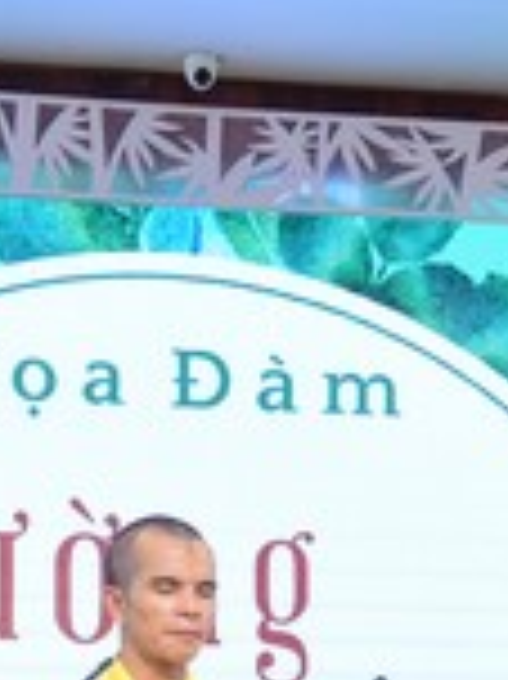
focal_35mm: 145
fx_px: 2841
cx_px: 351
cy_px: 869
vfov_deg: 13.2
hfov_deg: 10.2
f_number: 4
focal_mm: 35
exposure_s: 1/60
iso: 1000
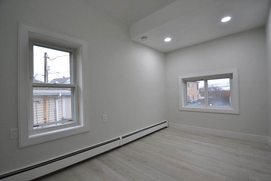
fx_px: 113
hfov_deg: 100.4
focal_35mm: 15
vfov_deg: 77.3
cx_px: 136
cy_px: 90
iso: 400
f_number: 5
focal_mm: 10
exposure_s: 1/100
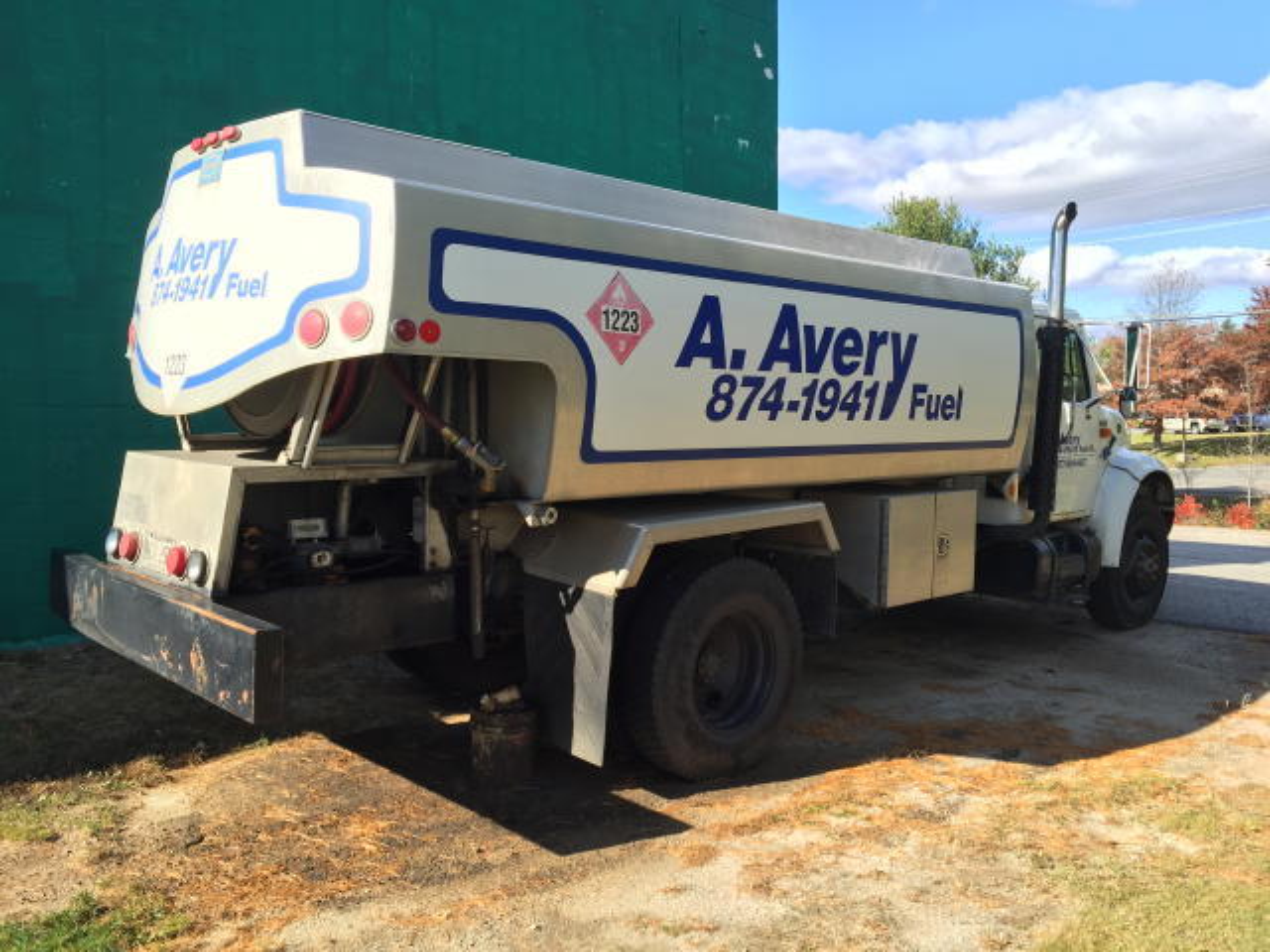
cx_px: 635
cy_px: 476
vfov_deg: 48.2
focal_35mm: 29
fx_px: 1064
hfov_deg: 61.7
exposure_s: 1/807
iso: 32
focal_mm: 4.15
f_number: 2.2
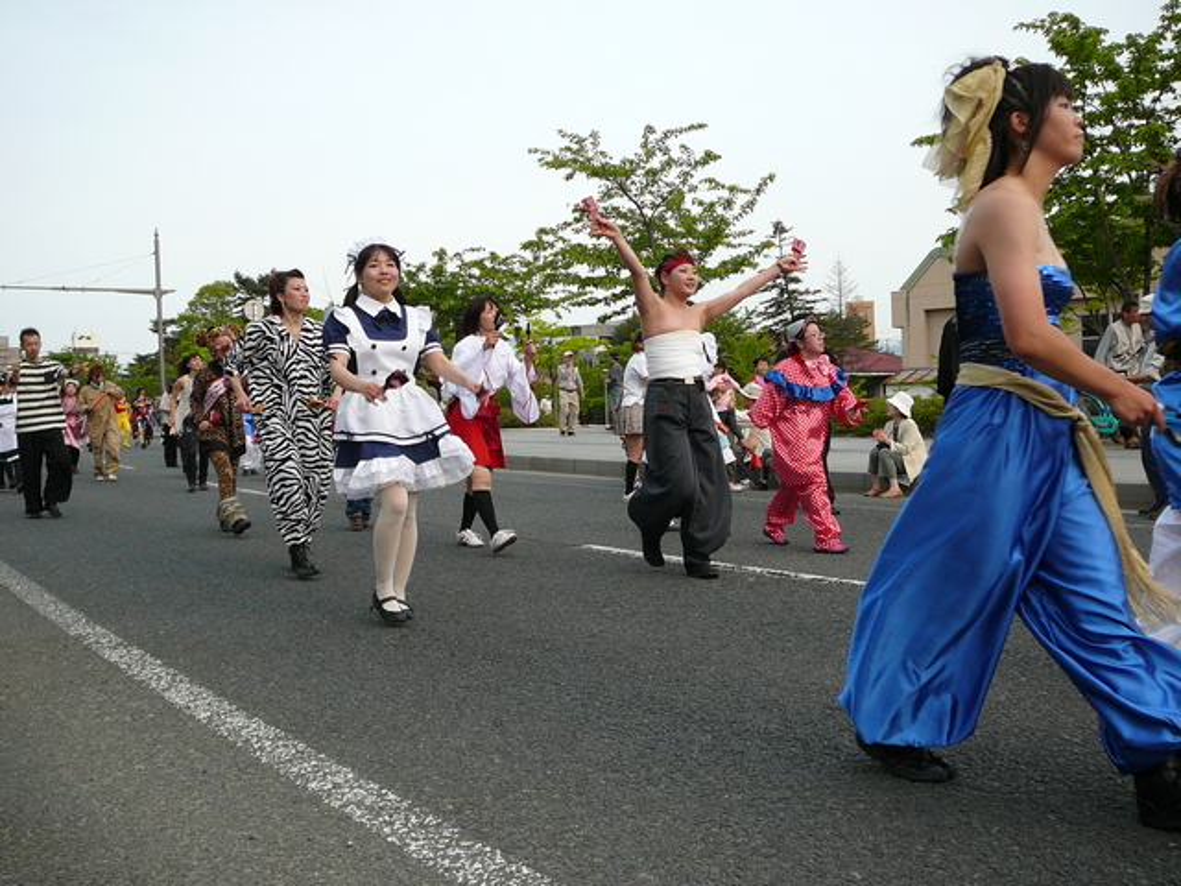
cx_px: 590
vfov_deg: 40.7
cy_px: 443
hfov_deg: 52.6
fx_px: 1194
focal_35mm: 35
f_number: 2.8
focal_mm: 5.2
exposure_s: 1/320
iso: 100
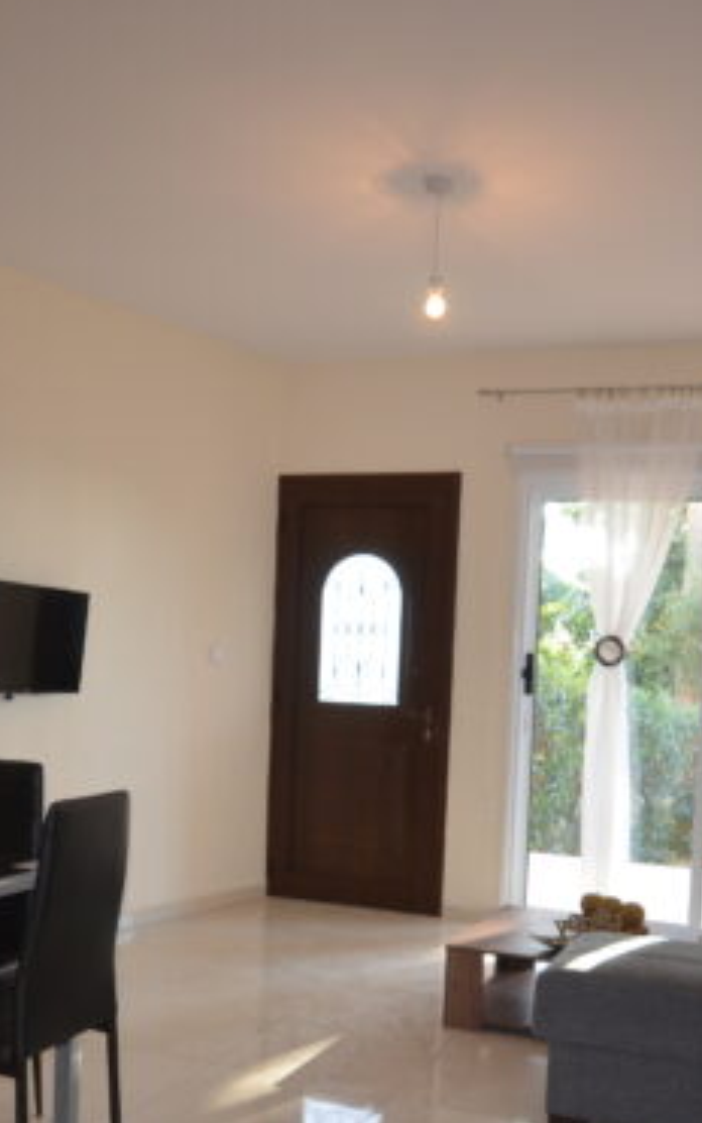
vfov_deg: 47.6
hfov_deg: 31.2
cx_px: 354
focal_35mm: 41
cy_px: 722
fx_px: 1256
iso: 400
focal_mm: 13
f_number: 4.5
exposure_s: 1/60
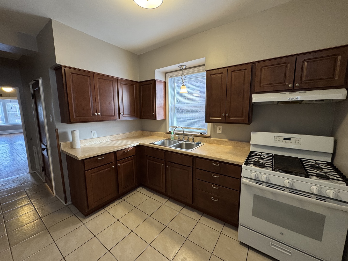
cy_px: 130
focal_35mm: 14
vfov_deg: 85.7
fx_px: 141
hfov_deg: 102.1
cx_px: 174
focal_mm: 2.22
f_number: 2.2
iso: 160
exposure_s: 1/60
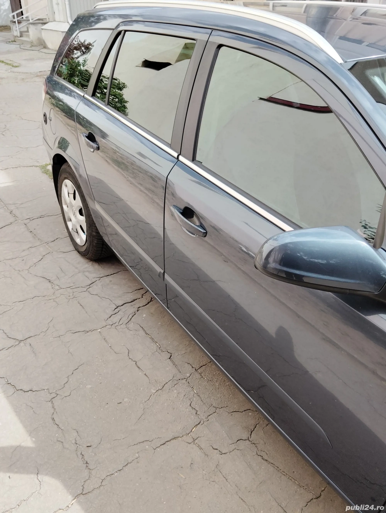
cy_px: 256
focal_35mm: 29
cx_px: 193
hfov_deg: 48.3
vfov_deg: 61.6
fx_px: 430
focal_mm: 4.25
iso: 50
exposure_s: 1/586
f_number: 1.8
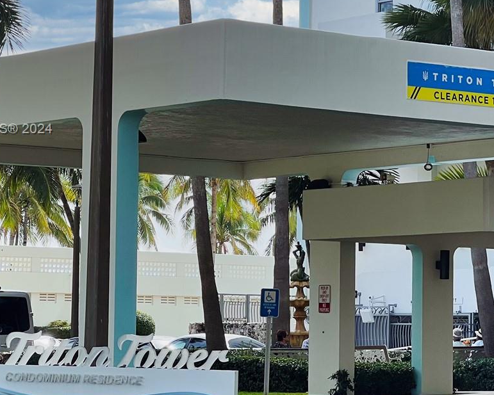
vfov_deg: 9.9
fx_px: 2281
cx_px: 360
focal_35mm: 156
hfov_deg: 12.3
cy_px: 130
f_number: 2.8
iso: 32
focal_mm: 9
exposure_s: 1/473
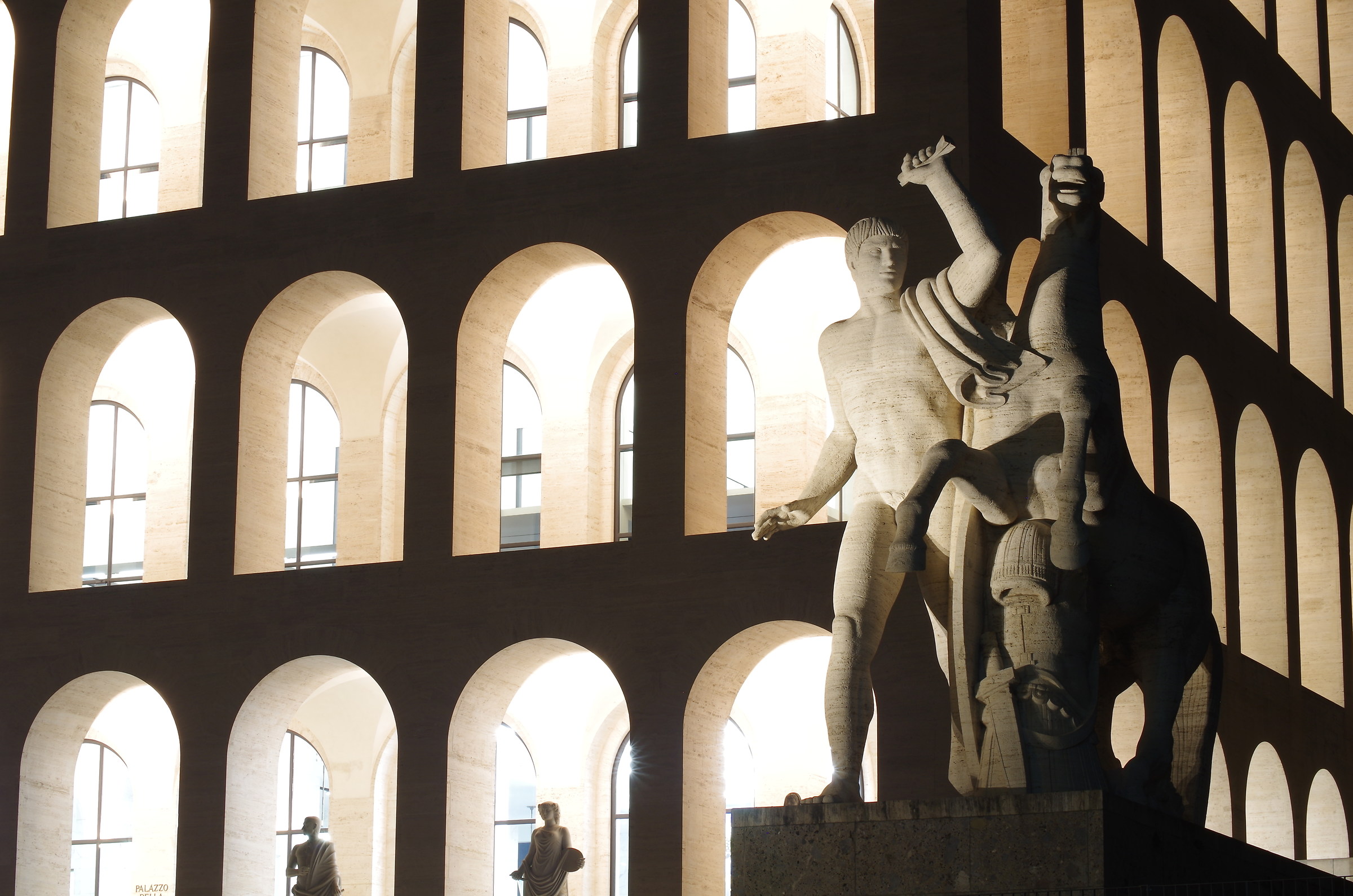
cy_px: 448
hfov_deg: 21.7
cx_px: 676
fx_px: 3525
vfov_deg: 14.5
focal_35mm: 94
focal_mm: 63
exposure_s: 15
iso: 100
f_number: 16
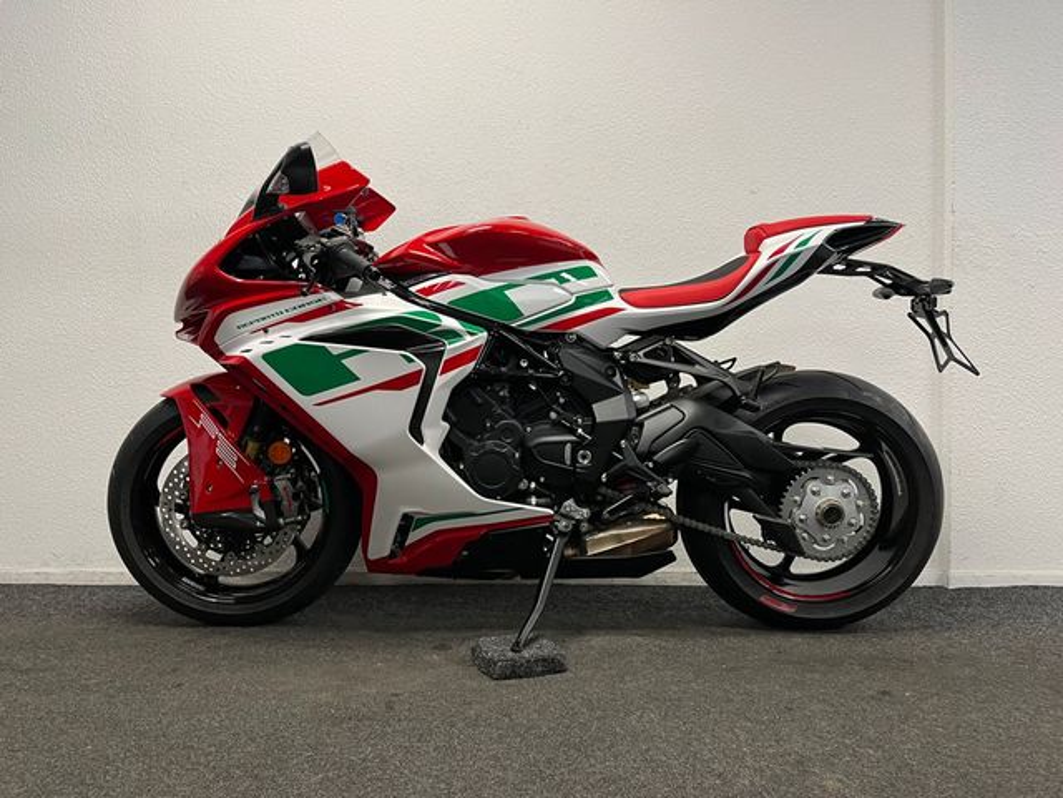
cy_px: 399
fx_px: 798
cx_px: 532
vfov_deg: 53.1
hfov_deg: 67.3
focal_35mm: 26
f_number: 1.6
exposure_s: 1/50
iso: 80
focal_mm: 5.1
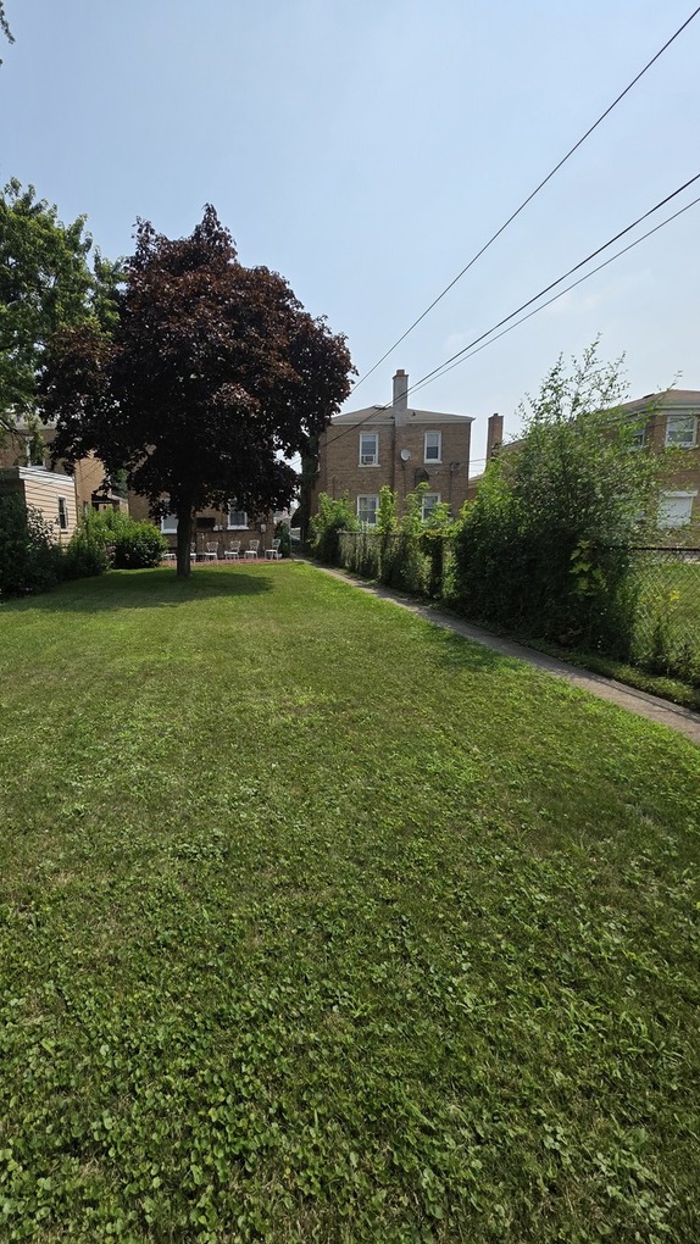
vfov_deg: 103.0
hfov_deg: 68.8
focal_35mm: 15
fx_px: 495
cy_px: 611
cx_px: 240
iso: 40
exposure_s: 1/3168
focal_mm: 2.2
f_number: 1.9
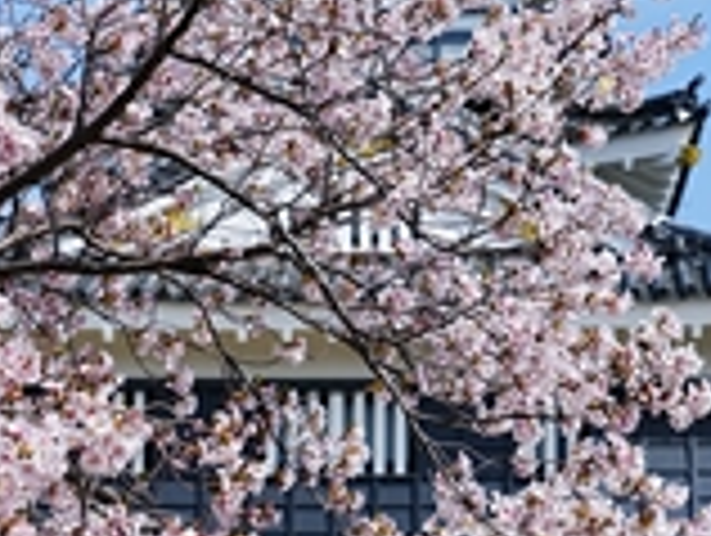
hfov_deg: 17.5
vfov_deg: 13.0
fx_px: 2304
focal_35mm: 112
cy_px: 570
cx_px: 284
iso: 100
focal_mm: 46
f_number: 8
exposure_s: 1/500
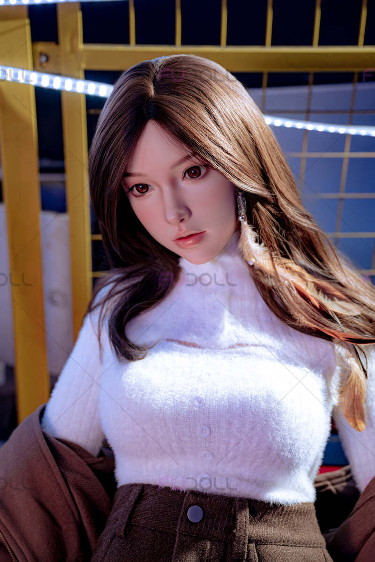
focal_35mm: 54
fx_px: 844
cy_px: 281
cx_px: 188
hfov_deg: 25.1
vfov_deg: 36.9
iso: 800
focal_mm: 54
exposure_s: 1/200
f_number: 3.5
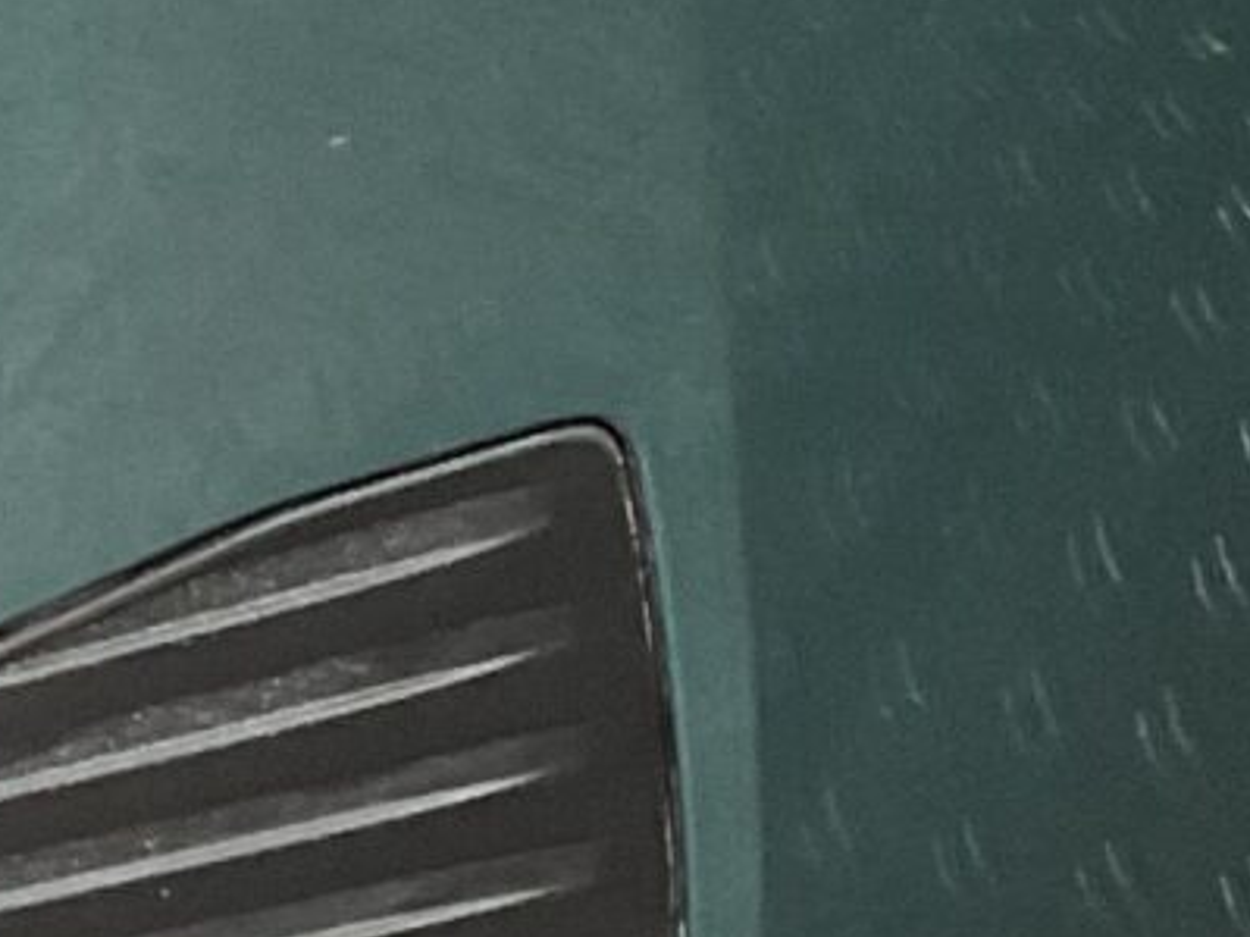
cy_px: 276
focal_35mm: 186
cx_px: -949
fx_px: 6715
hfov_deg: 10.1
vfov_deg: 8.0
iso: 50
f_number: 1.8
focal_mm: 3
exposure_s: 1/50
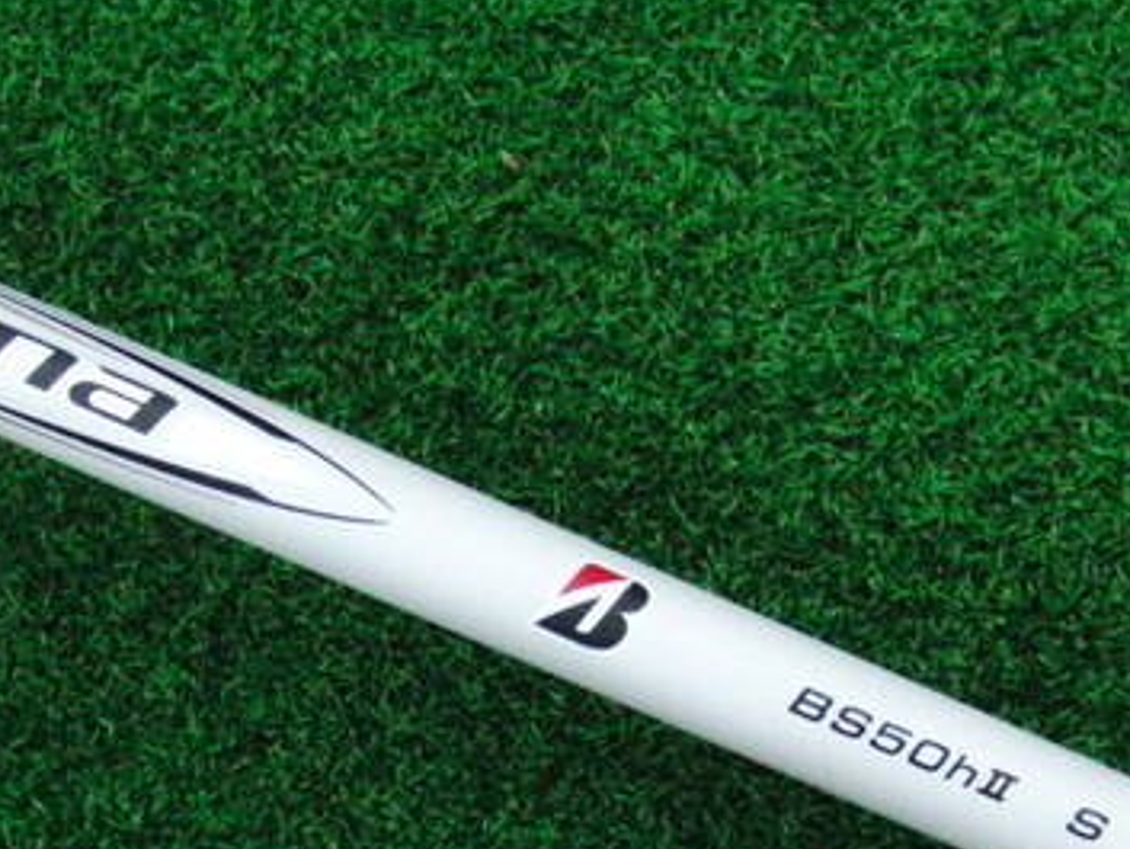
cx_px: 426
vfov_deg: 21.8
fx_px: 2188
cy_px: 589
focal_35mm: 67
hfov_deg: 28.9
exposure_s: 1/400
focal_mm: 6.42
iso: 3200
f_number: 3.6
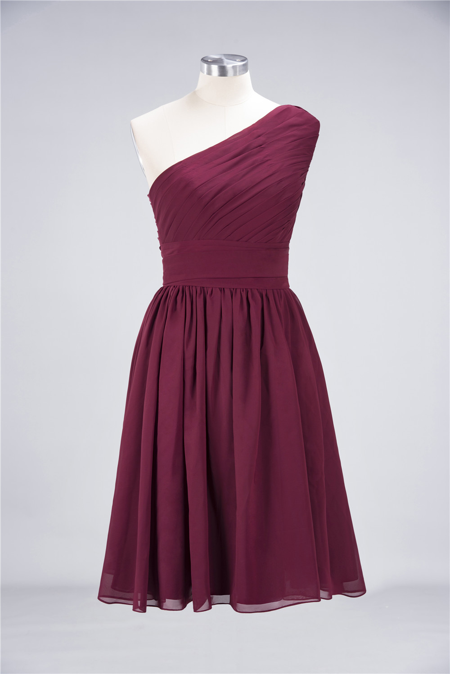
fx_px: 1311
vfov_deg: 28.8
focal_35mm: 70
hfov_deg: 19.5
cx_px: 225
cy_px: 337
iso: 100
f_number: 10
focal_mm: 70
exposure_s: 1/100
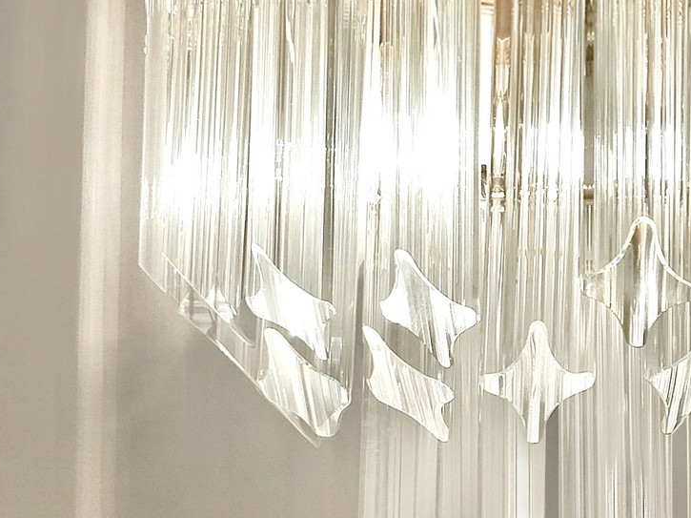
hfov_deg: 34.4
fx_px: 1057
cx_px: 610
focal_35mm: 53
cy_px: 251
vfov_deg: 27.5
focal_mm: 5.31
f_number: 1.7
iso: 80
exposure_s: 1/50
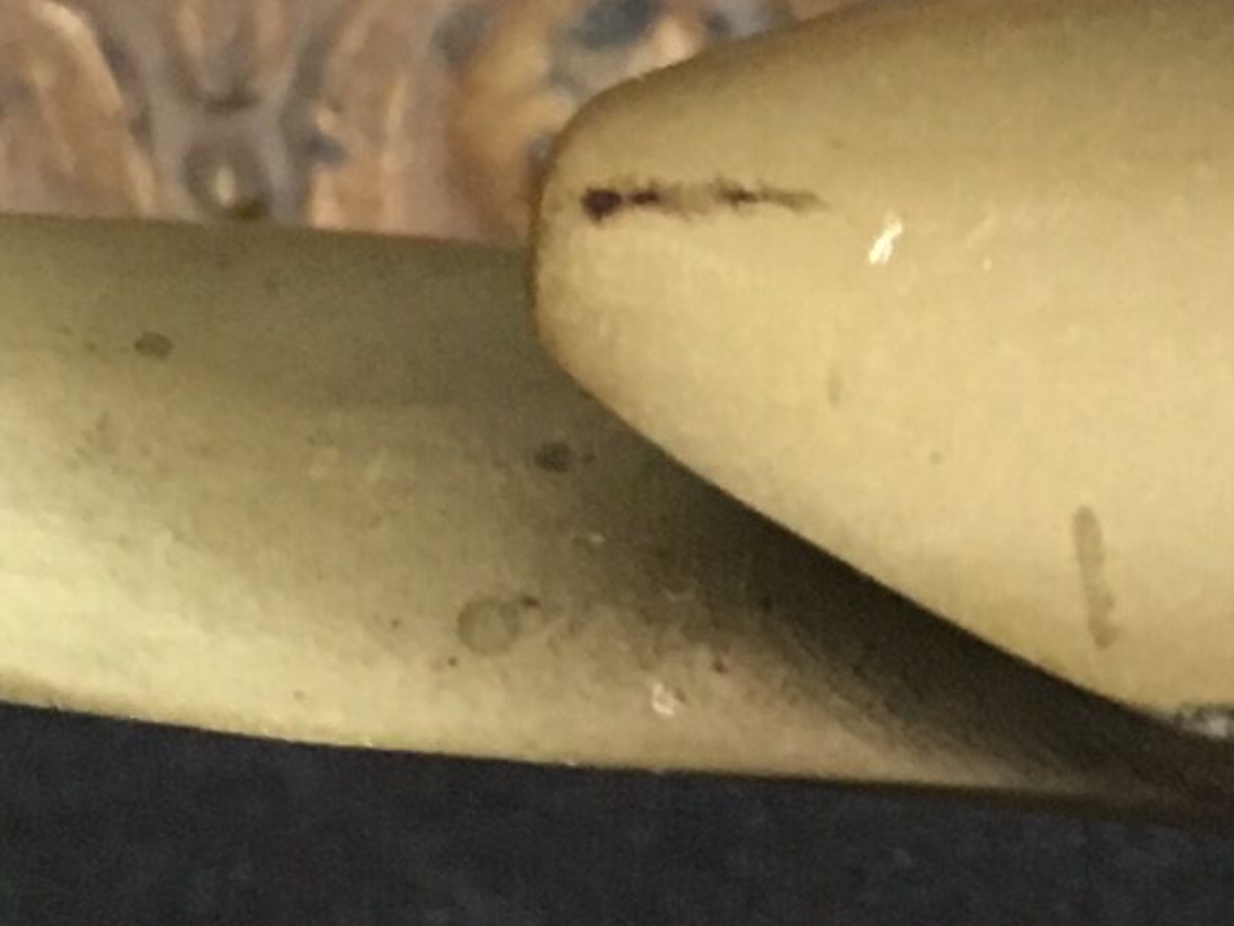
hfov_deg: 10.7
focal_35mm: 179
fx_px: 6382
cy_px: 1068
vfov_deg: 8.2
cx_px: 1748
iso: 200
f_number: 2.2
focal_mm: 4.15
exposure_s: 1/20
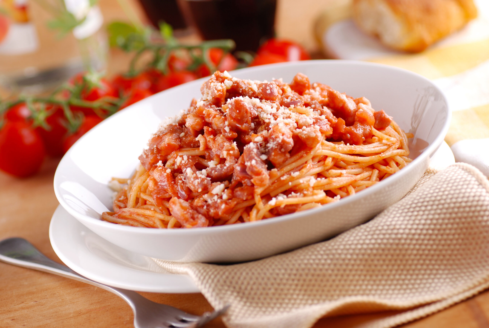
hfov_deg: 15.2
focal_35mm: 135
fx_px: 1836
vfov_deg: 10.2
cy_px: 164
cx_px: 244
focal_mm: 90
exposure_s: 1/100
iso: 100
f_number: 5
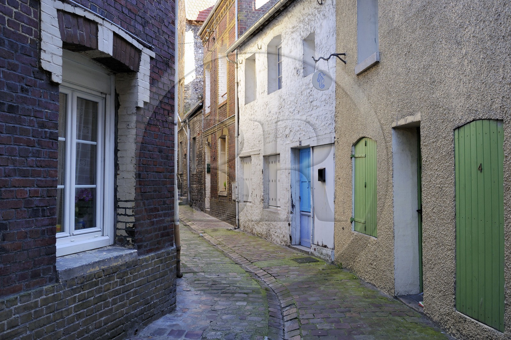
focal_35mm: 32
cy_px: 170
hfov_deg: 58.8
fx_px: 454
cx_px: 256
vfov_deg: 41.0
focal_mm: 32
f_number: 5.6
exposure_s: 1/80
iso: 400
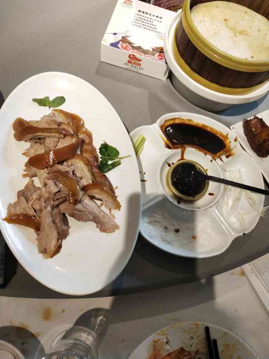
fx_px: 311
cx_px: 134
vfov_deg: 60.0
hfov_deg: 46.8
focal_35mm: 30
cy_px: 180
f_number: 1.8
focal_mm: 3.95
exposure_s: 1/100
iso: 82
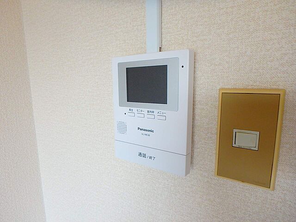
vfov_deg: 63.4
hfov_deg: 79.0
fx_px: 180
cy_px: 111
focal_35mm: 21
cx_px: 148
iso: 200
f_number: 3.5
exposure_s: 1/40
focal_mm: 3.7
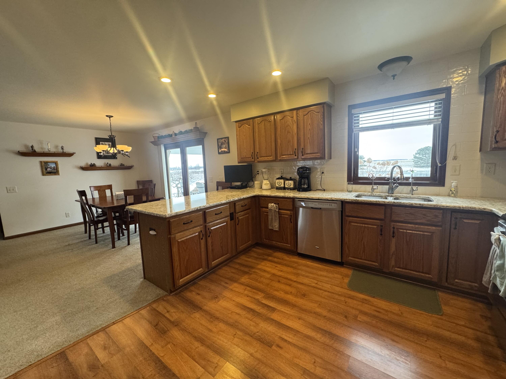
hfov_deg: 102.1
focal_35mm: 14
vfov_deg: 85.7
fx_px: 205
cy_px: 190
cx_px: 253
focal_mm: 2.22
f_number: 2.2
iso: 250
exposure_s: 1/120
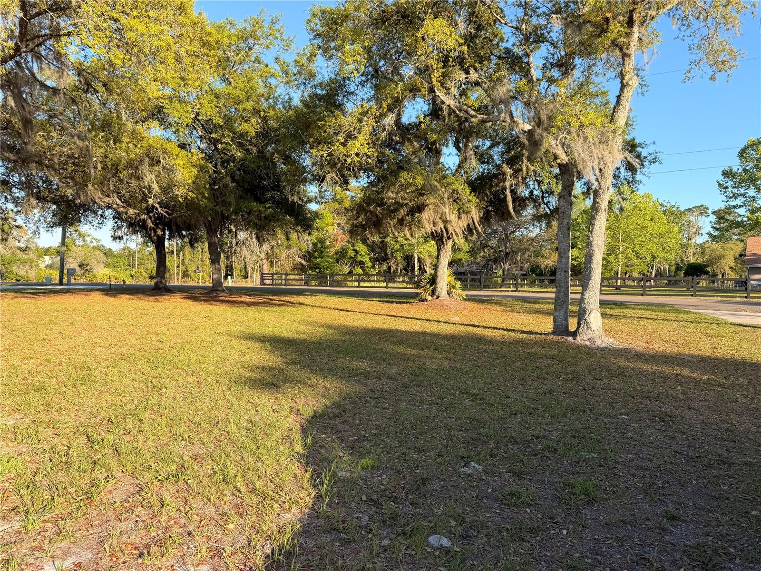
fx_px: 528
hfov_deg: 71.6
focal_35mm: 24
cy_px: 286
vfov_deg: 56.8
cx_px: 380
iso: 80
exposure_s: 1/1522
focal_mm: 6.76
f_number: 1.78
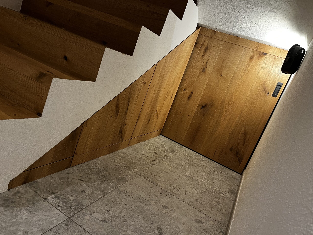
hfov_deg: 67.3
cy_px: 118
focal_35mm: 26
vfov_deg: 53.1
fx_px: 235
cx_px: 156
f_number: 1.6
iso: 200
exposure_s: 1/50
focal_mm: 5.1
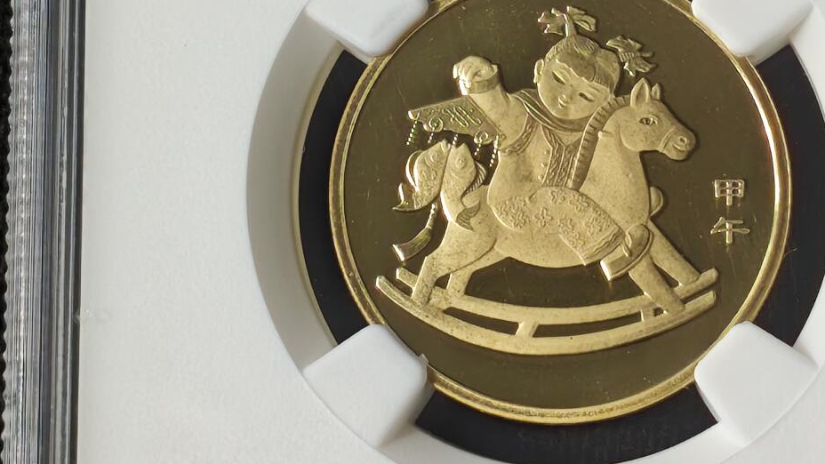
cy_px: -70
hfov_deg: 10.5
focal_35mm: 205
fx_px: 4485
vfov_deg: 5.9
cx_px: 525
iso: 50
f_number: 1.5
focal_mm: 4.94
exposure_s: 1/455
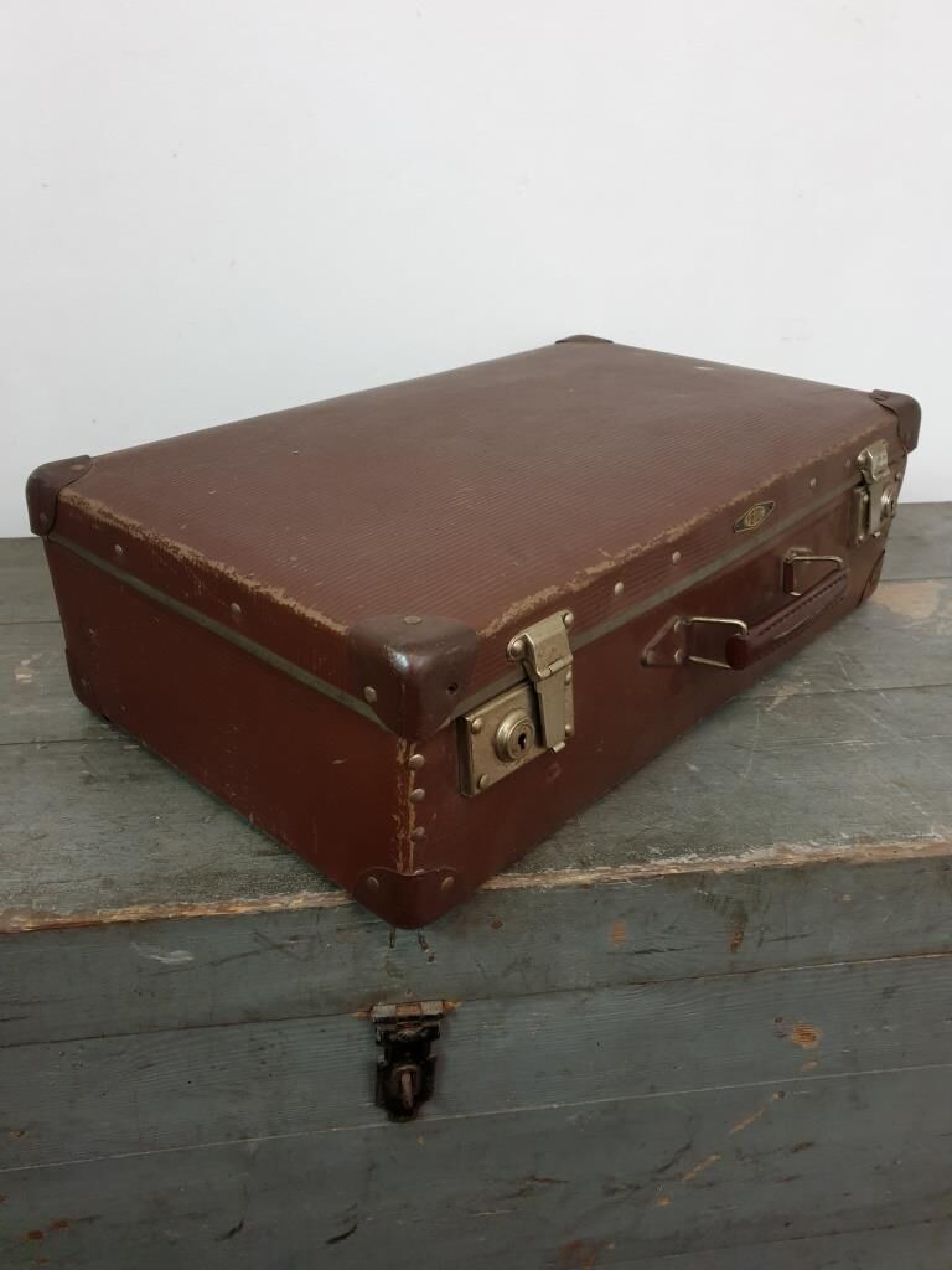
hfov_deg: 53.1
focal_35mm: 26
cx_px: 476
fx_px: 953
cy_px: 635
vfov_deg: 67.3
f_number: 1.5
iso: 250
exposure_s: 1/50
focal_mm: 4.3
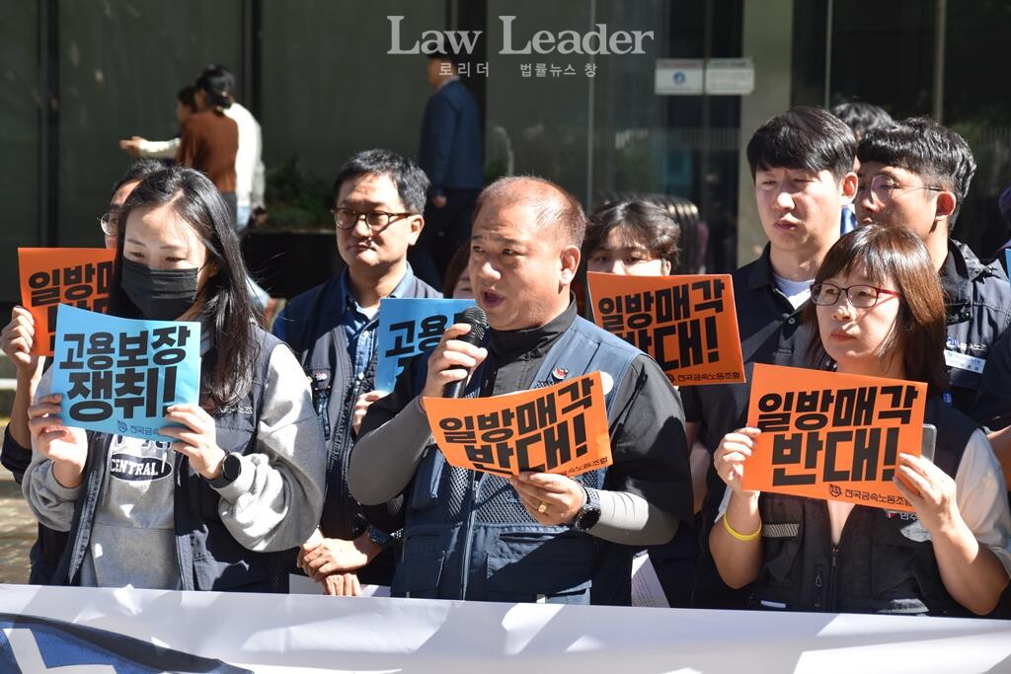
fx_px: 3623
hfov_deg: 15.9
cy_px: 337
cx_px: 506
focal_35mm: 129
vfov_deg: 10.6
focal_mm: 86
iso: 400
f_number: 8
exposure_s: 1/250
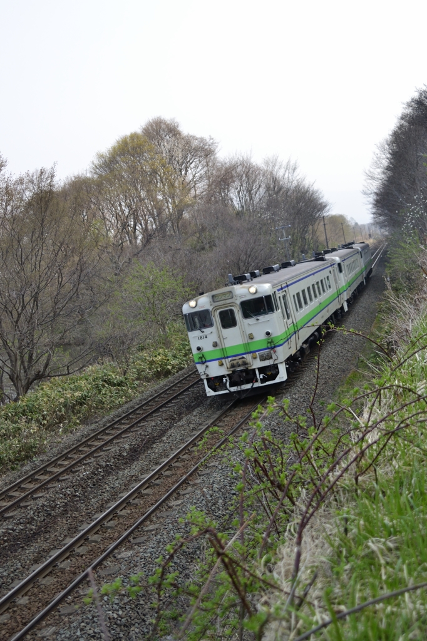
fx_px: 748
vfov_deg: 46.4
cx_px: 214
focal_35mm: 42
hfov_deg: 31.9
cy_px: 320
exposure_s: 1/1600
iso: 400
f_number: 3.5
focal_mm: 28
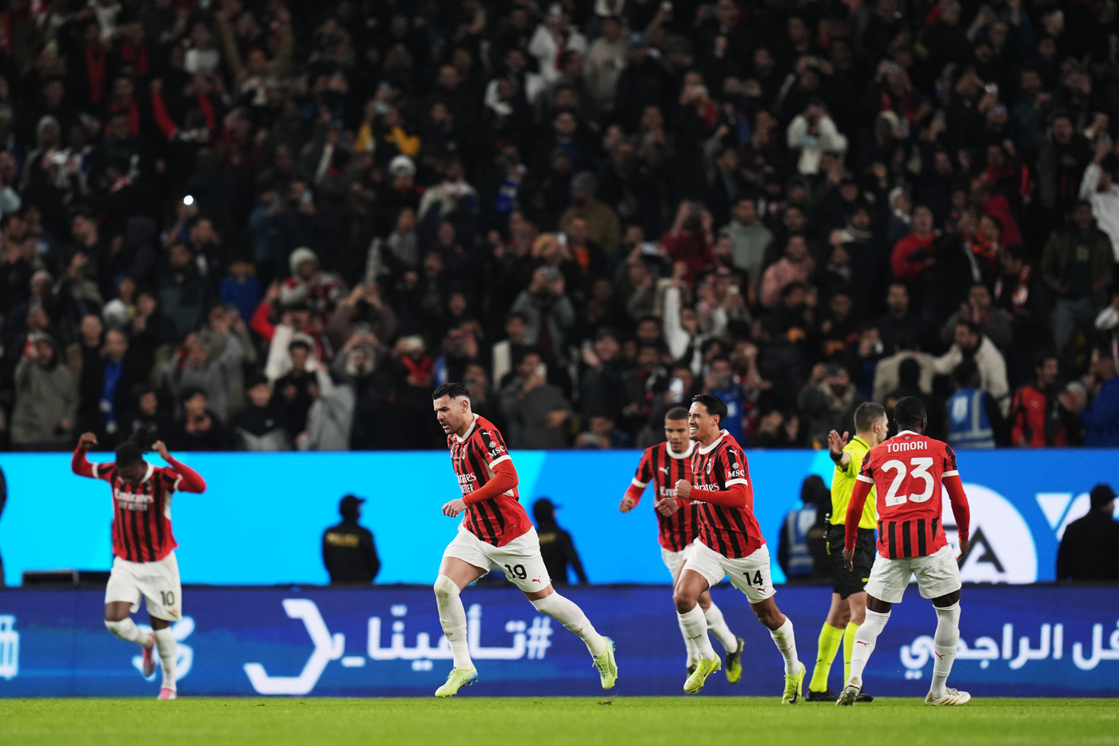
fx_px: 12431
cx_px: 560
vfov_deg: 3.4
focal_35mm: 400
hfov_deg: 5.2
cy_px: 373
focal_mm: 400
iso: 1600
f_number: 3.2
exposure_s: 1/2000
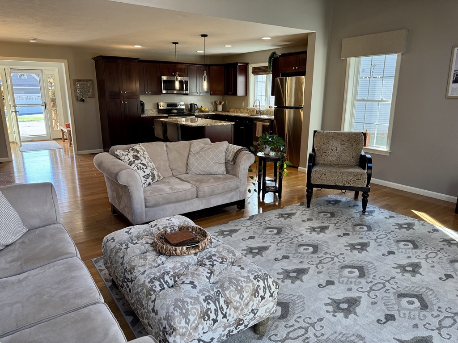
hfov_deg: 71.6
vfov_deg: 56.8
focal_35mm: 24
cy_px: 172
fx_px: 318
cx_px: 229
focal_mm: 6.76
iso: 160
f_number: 1.78
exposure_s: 1/120
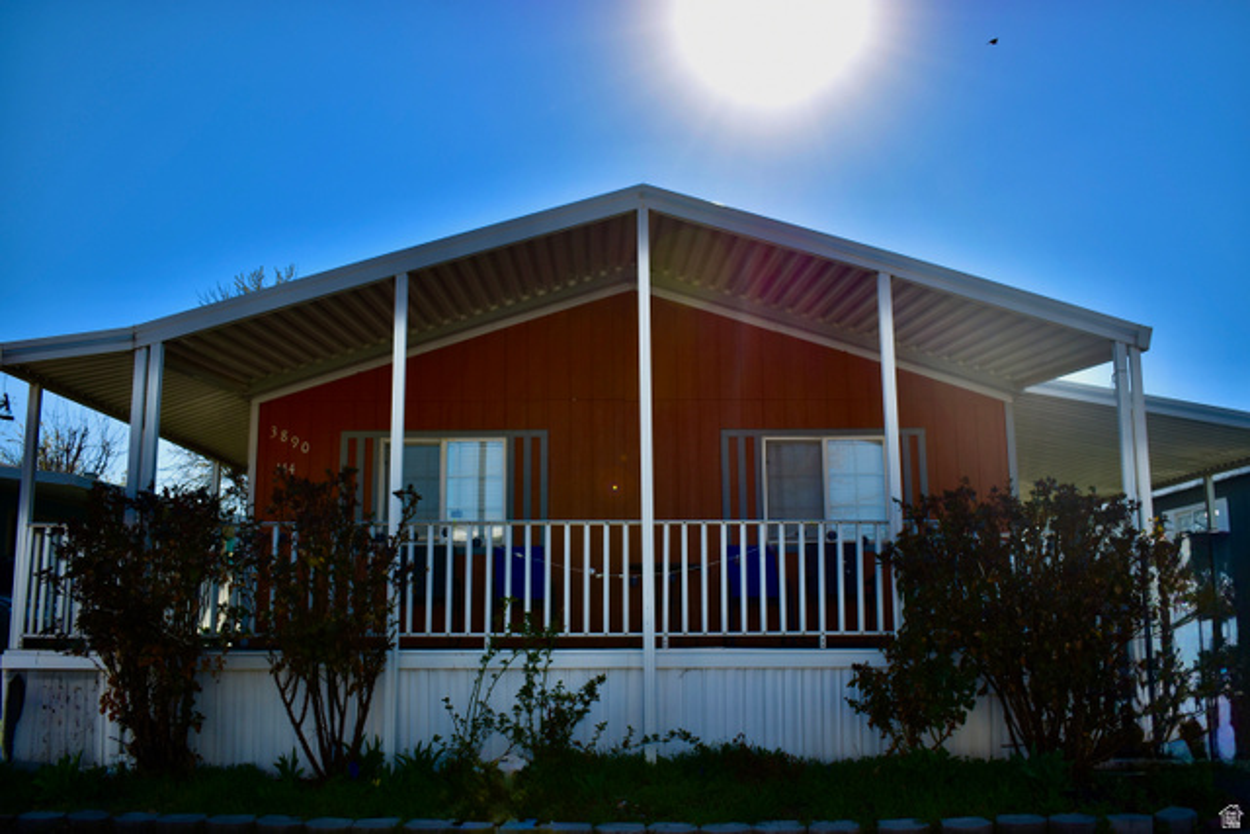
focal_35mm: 32
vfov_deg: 41.7
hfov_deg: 59.5
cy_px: 417
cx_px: 625
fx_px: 1094
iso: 100
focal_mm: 21
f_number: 4.5
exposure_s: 1/1000
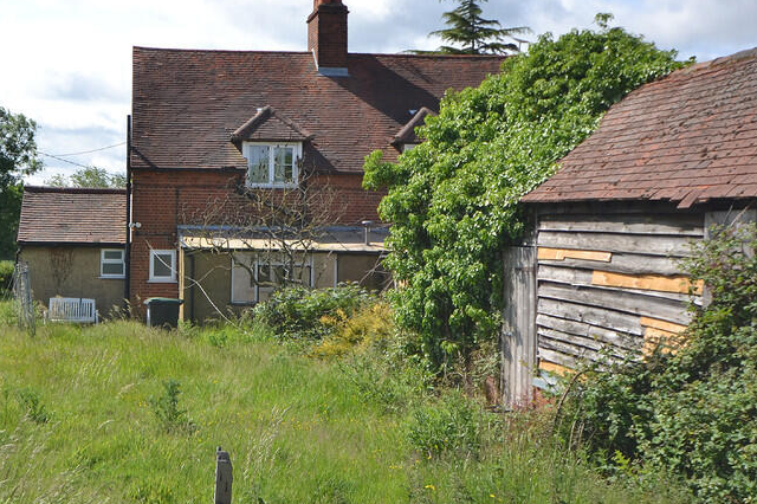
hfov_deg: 39.9
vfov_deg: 27.8
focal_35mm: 48
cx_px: 177
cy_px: 162
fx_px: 1009
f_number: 7.1
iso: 100
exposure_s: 1/200
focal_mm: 20
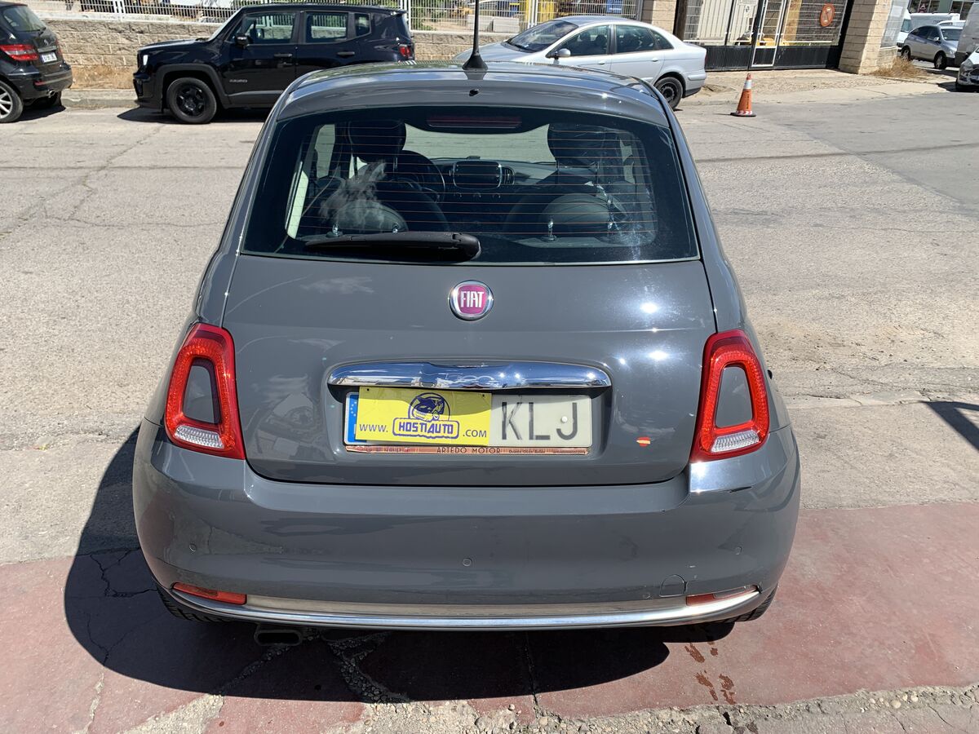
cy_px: 367
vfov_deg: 53.1
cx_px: 490
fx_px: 735
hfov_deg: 67.3
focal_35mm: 26
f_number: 1.8
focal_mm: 4.25
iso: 25
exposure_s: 1/1880
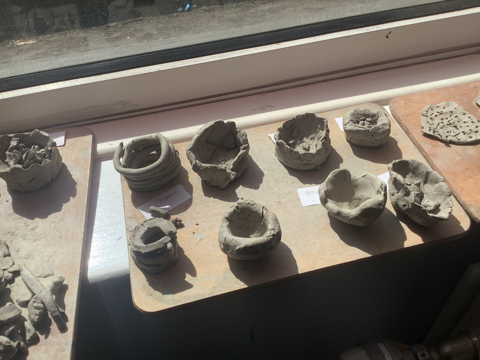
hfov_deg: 58.4
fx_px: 430
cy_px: 180
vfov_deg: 45.4
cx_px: 240
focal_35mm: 31
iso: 25
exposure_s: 1/1481
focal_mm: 3.3
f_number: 2.4
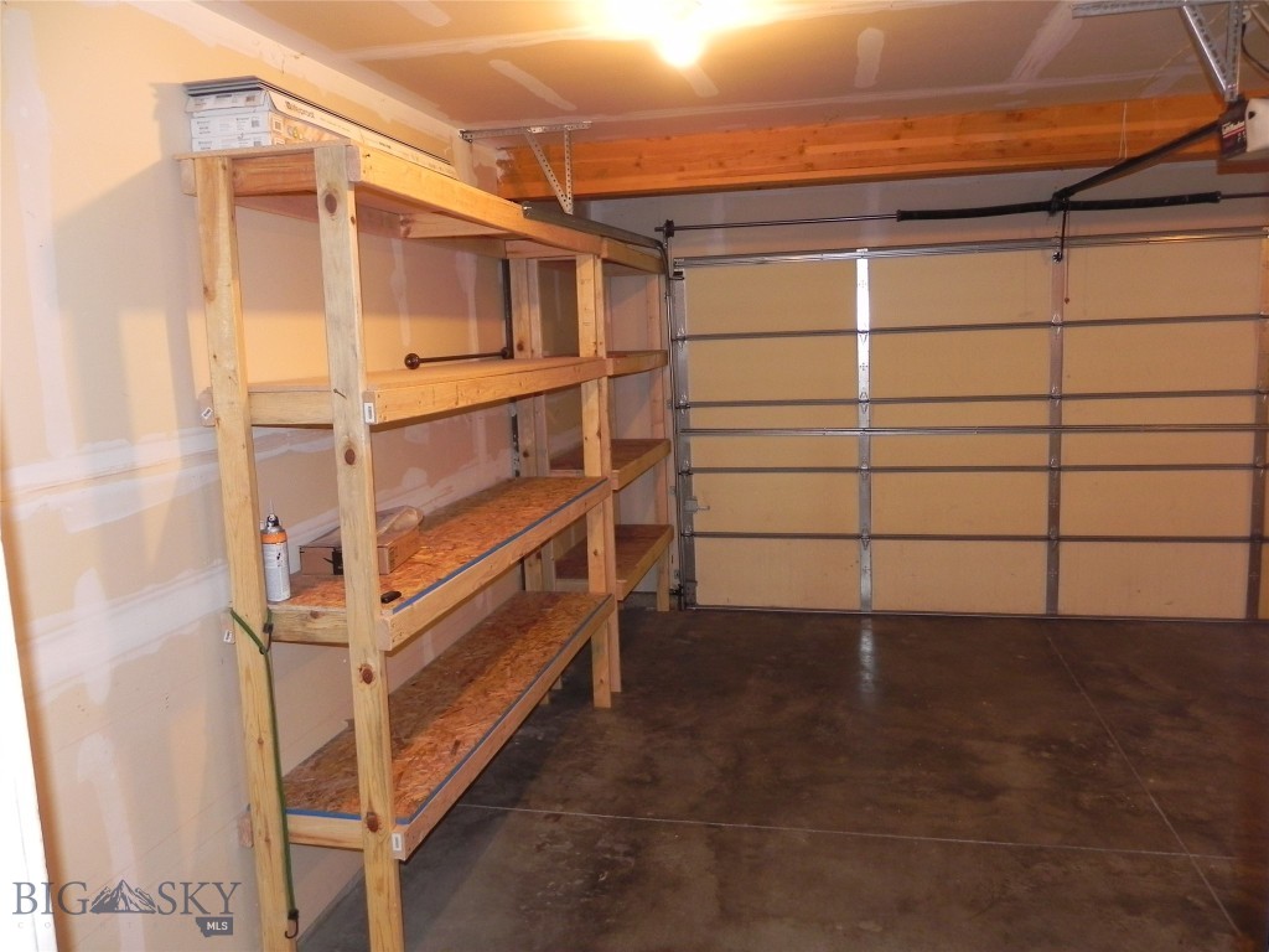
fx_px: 953
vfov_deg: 53.1
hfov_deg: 67.3
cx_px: 634
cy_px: 476
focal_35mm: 26
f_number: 2.8
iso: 200
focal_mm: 4.6
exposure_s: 1/30
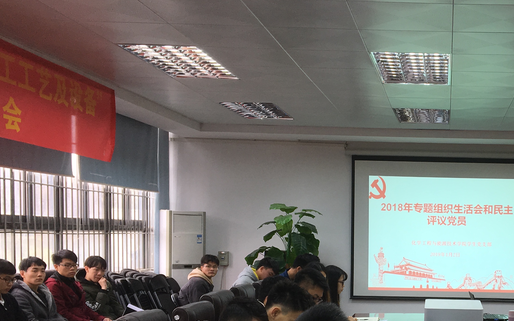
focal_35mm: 56
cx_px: 452
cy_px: 283
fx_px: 784
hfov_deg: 34.5
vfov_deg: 22.6
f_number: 2.2
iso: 25
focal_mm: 4.15
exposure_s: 1/50
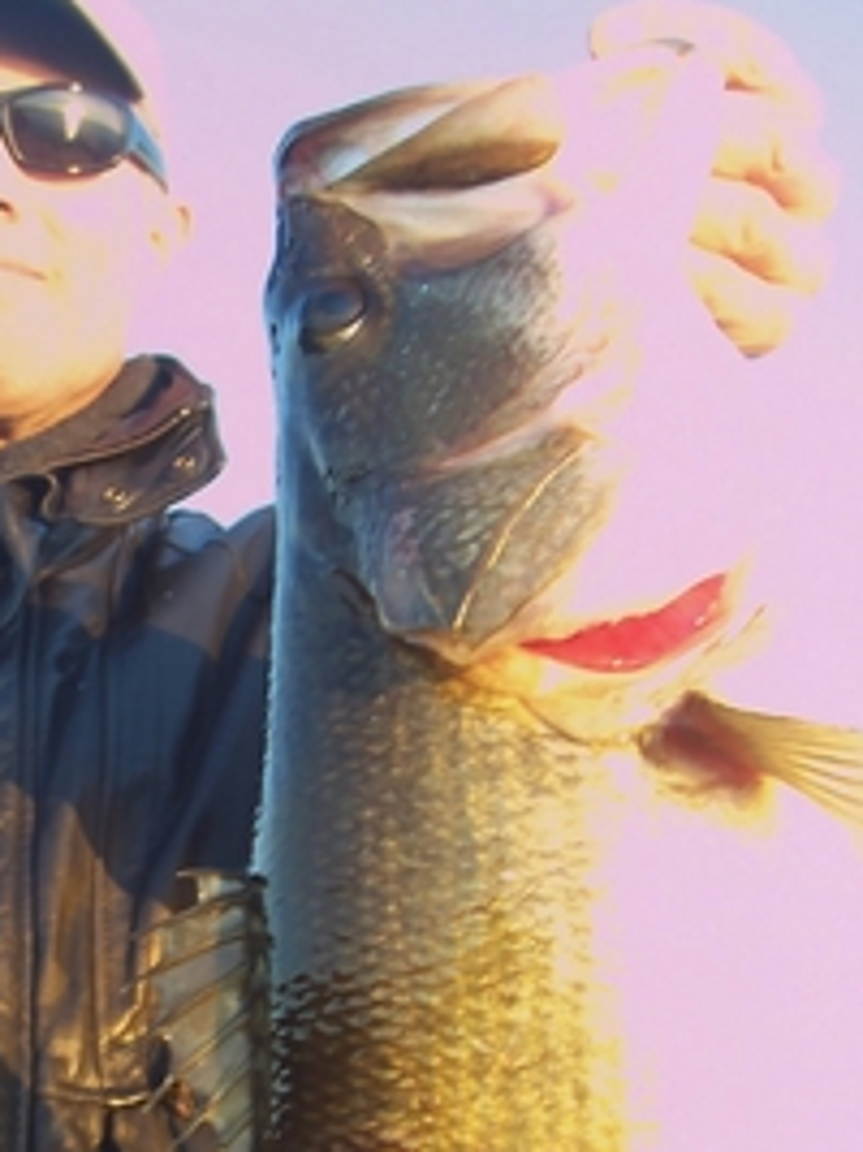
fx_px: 2462
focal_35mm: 74
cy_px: 969
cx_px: 65
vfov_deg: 25.7
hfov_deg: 19.5
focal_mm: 5.6
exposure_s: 1/30
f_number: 2.8
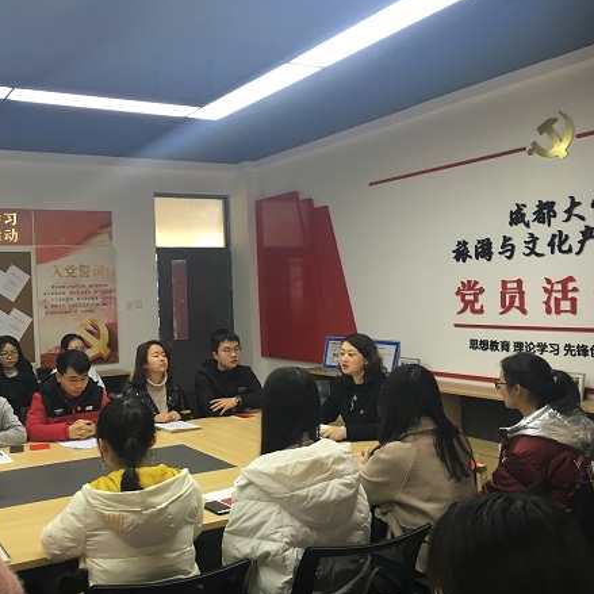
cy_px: 299
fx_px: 679
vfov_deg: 47.2
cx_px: 200
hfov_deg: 46.5
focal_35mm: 35
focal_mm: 4.15
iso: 80
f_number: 2.2
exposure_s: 1/33
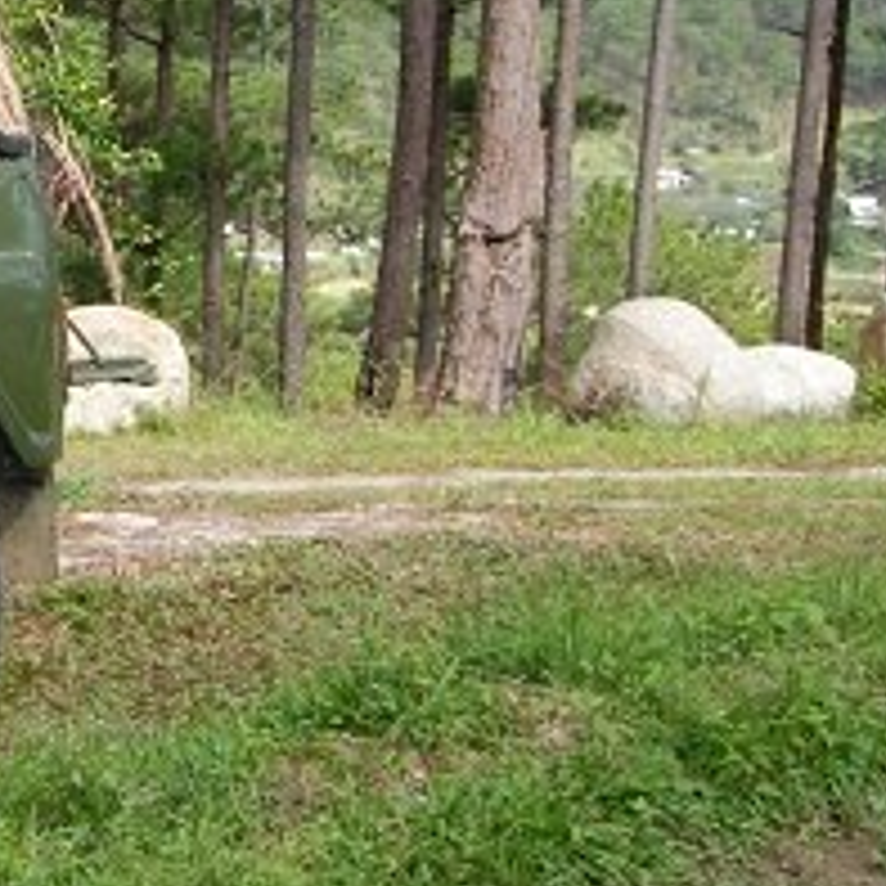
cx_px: -643
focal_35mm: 100
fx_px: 2896
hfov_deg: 15.3
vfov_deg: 17.1
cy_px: 83
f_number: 7.1
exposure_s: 1/200
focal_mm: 22
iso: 200
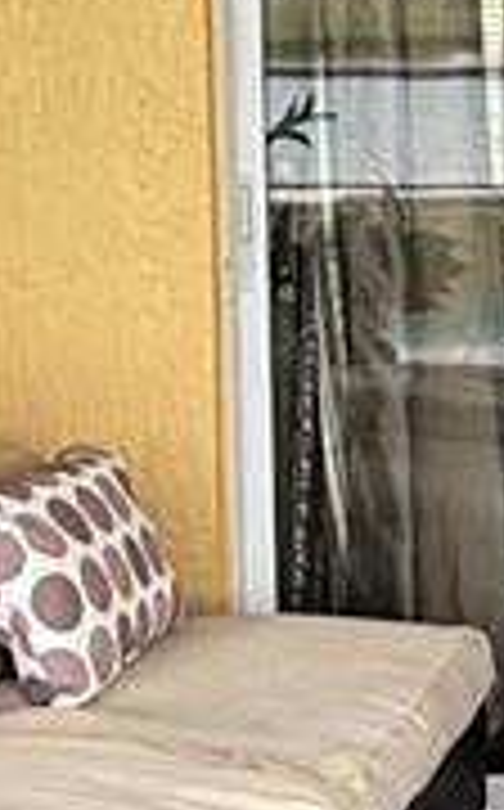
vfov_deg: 15.8
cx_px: 1040
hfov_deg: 9.2
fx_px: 2910
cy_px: 508
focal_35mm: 132
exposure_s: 1/99
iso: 64
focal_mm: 2.22
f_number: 2.2
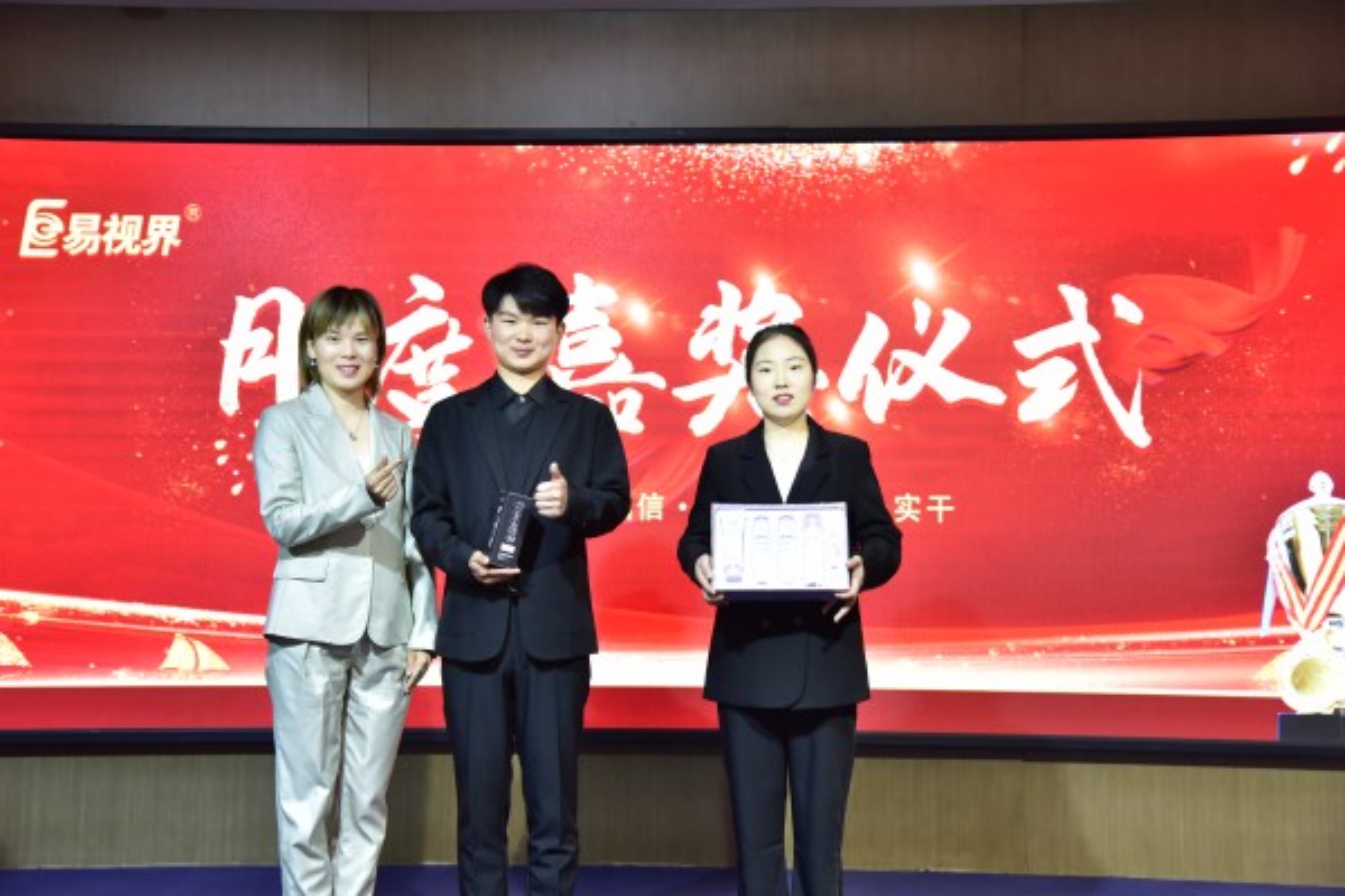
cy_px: 448
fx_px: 1868
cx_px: 672
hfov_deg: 39.6
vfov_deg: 27.0
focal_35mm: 50
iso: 1600
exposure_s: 1/60
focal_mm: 50
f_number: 4.5
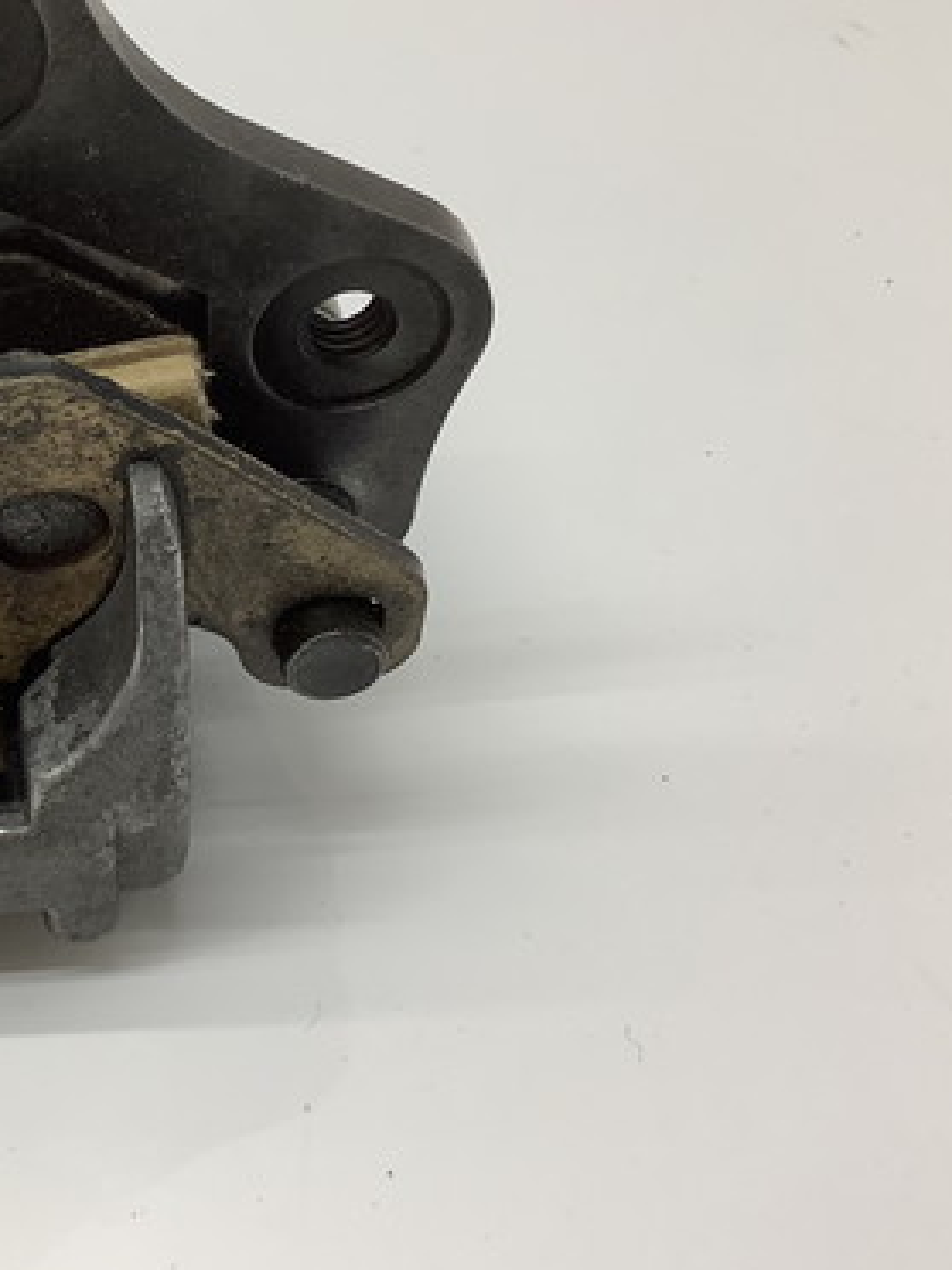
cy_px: 550
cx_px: 7
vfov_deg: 38.1
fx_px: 1833
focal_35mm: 50
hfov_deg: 27.5
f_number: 2.4
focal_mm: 3.3
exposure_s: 1/120
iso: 50
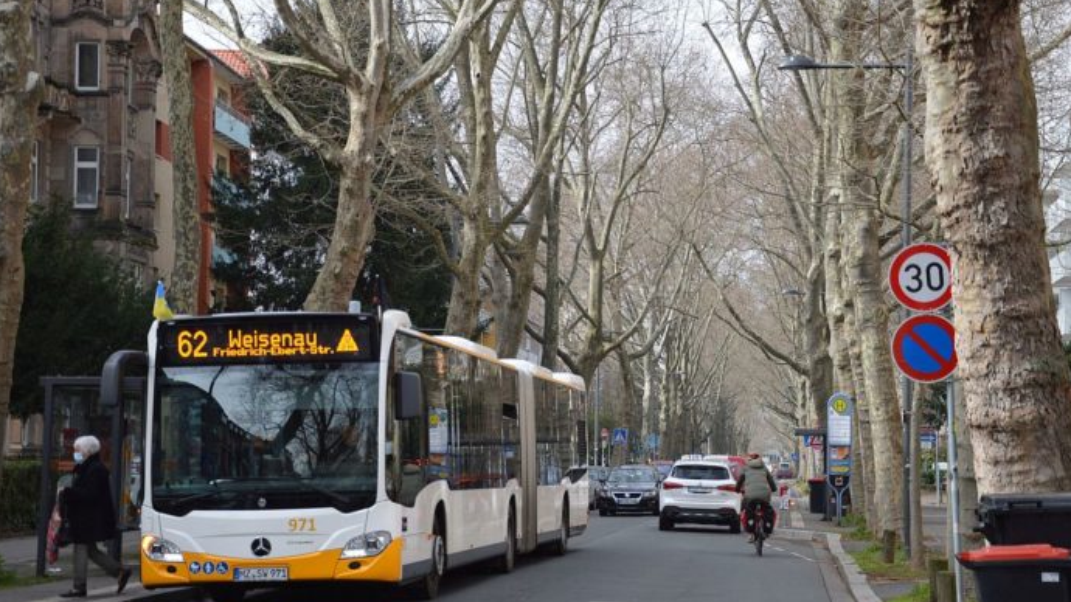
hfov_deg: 27.9
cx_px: 534
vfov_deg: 15.9
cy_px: 316
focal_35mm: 76
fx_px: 2158
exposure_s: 1/500
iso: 400
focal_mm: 48
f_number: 4.8
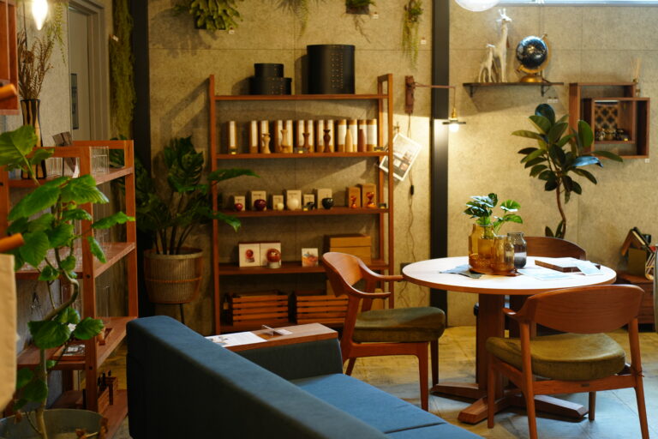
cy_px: 220
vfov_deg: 25.1
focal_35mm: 54
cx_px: 329
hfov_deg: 36.9
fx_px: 987
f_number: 2.8
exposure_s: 1/80
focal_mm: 54
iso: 800
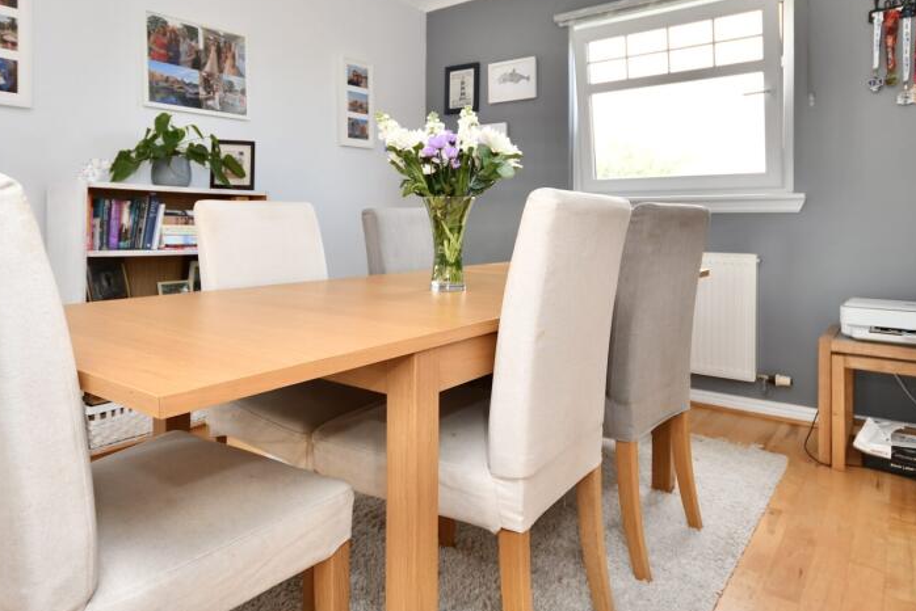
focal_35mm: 22
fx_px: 560
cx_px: 450
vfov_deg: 56.4
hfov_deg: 78.6
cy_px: 218
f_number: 4
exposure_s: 1/80
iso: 200
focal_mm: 10
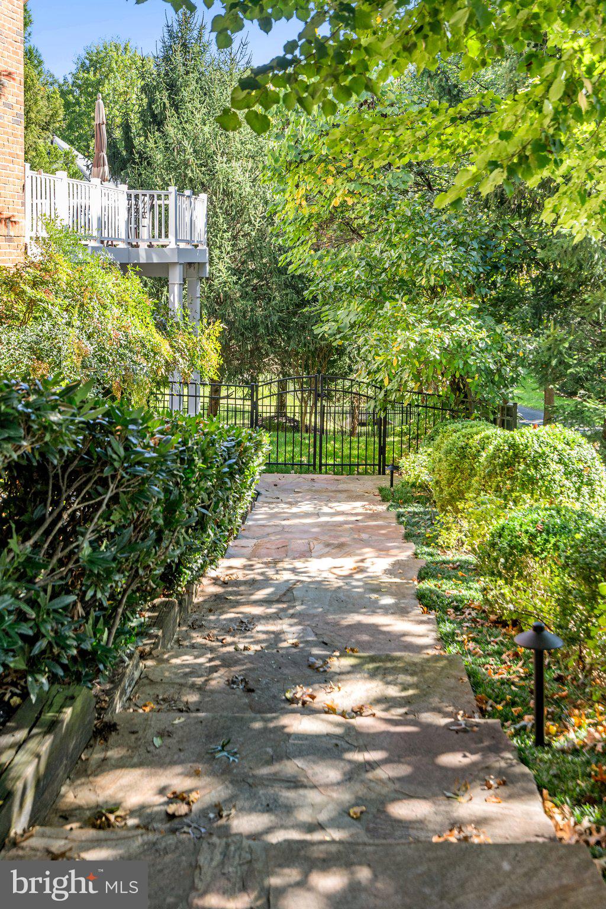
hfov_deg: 37.9
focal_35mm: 35
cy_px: 454
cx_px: 303
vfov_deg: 54.4
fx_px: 884
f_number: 8
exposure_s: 1/100
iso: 400
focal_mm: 35
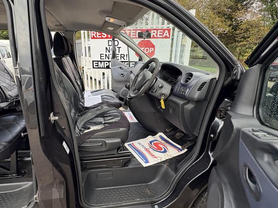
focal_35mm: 20
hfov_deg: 81.1
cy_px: 100
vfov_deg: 65.9
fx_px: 161
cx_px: 116
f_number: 2.2
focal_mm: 2.22
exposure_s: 1/103
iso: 64
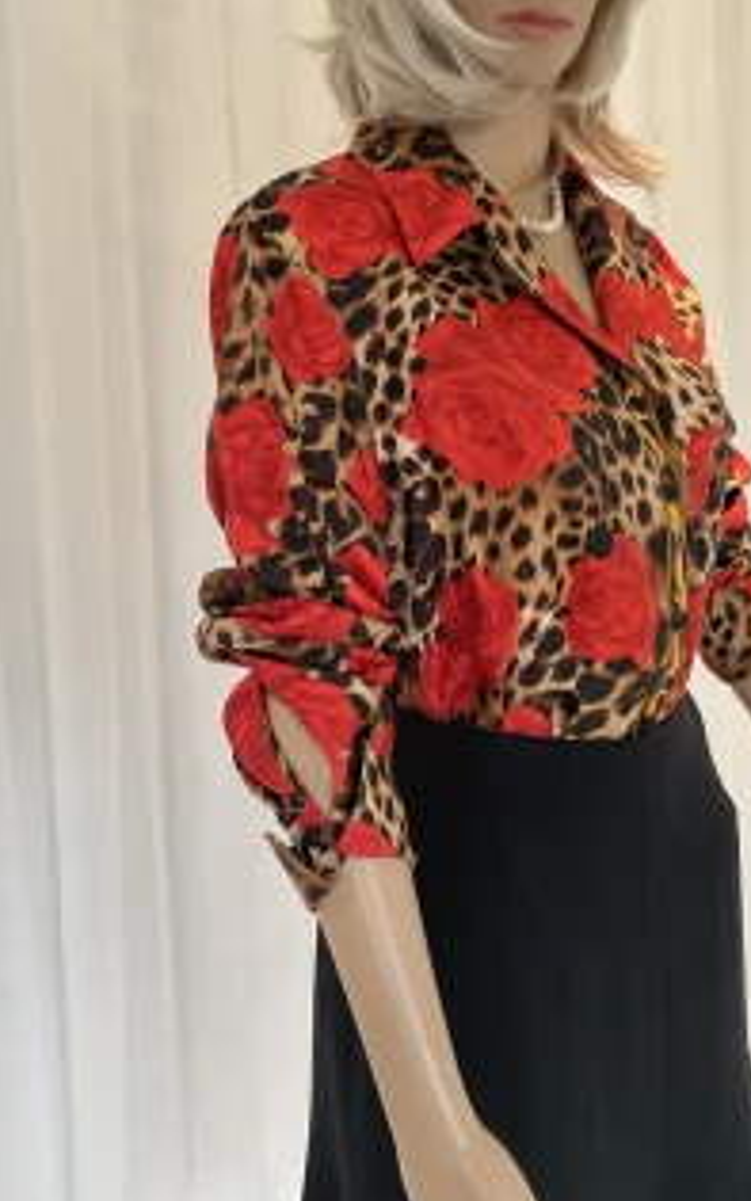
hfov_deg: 32.6
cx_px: 480
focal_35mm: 39
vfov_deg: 49.9
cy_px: 450
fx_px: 1277
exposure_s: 1/50
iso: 50
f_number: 1.8
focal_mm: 3
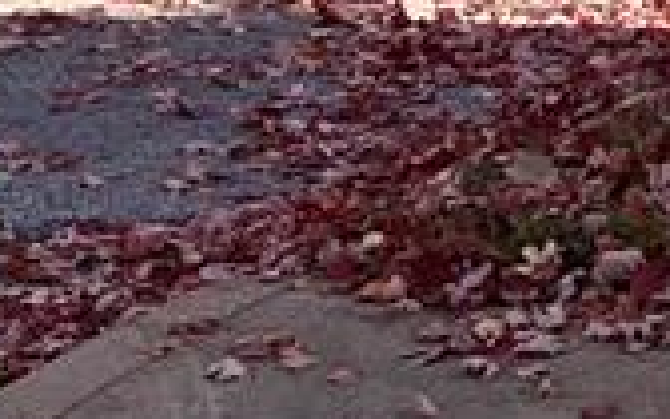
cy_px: -998
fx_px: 3068
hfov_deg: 12.1
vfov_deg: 6.8
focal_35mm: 168
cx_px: 901
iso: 50
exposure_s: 1/1838
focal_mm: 5.7
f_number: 1.5
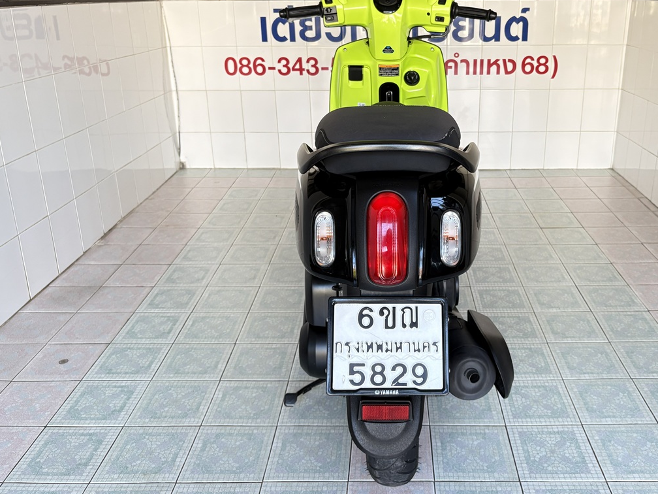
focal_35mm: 33
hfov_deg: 55.0
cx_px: 393
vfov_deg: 42.8
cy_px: 199
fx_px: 627
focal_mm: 5.96
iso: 125
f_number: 1.6
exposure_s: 1/111
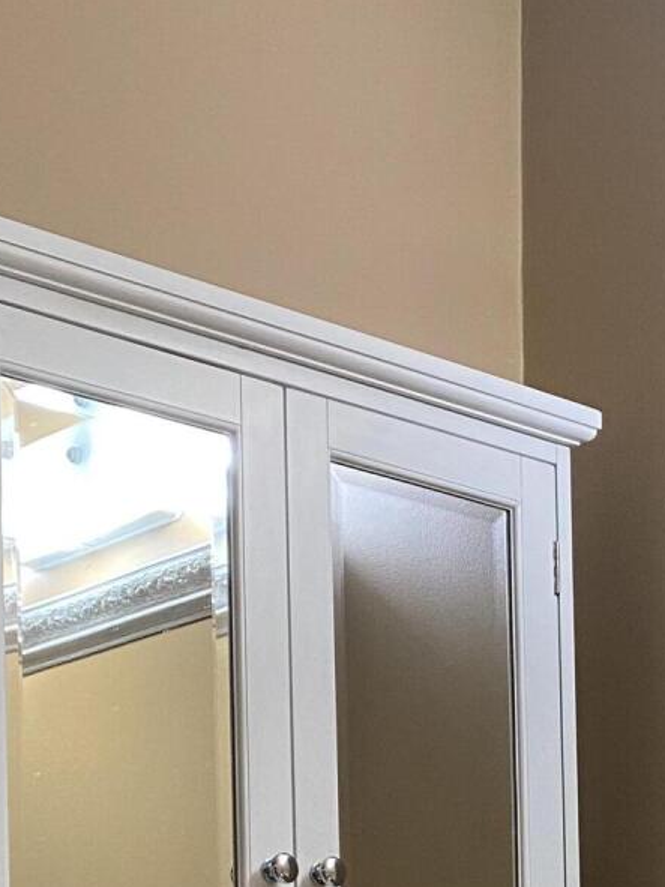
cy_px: 1231
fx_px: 2255
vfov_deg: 20.0
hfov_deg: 16.1
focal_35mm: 88
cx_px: 815
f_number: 1.8
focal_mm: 4.25
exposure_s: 1/60
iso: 100
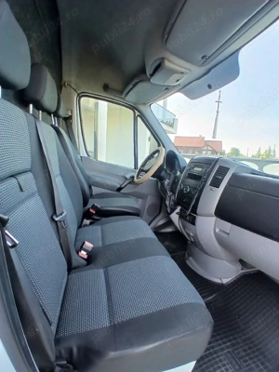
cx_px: 140
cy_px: 186
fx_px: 183
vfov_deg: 91.0
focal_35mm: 17
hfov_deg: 74.7
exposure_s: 1/50
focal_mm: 1.4
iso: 64
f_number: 2.2
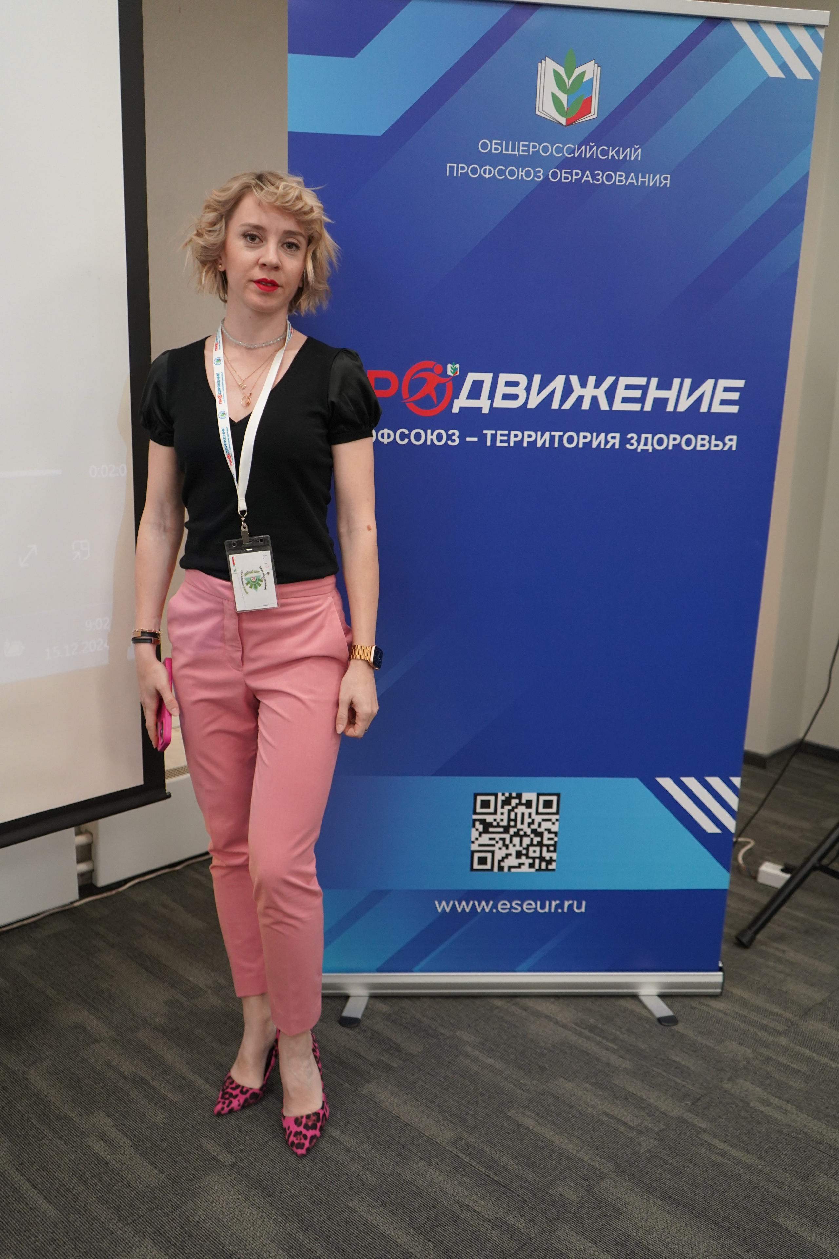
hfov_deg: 42.3
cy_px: 630
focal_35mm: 31
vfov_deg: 60.3
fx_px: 1084
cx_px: 420
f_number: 4
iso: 1600
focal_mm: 31
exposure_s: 1/160
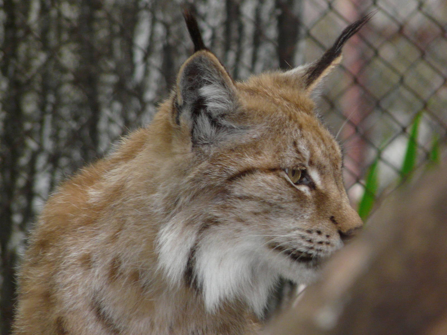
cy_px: 168
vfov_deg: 2.5
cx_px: 224
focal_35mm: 589
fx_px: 7606
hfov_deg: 3.4
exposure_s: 1/200
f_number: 4
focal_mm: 75.9
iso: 200
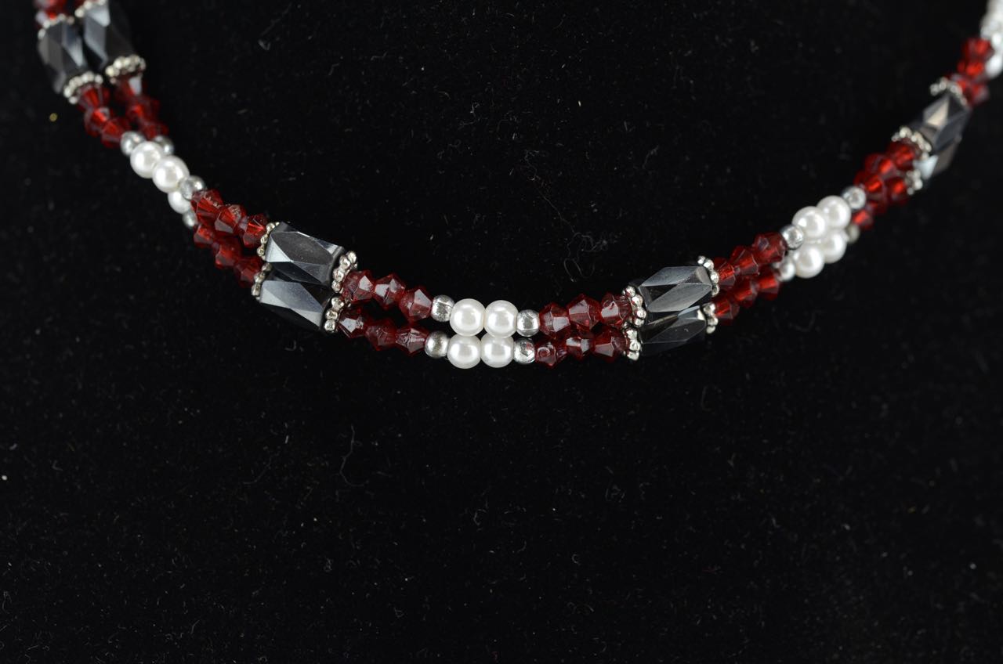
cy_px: 332
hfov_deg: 22.7
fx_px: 2502
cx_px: 502
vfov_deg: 15.1
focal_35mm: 90
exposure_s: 1/125
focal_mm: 60
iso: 640
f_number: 6.3
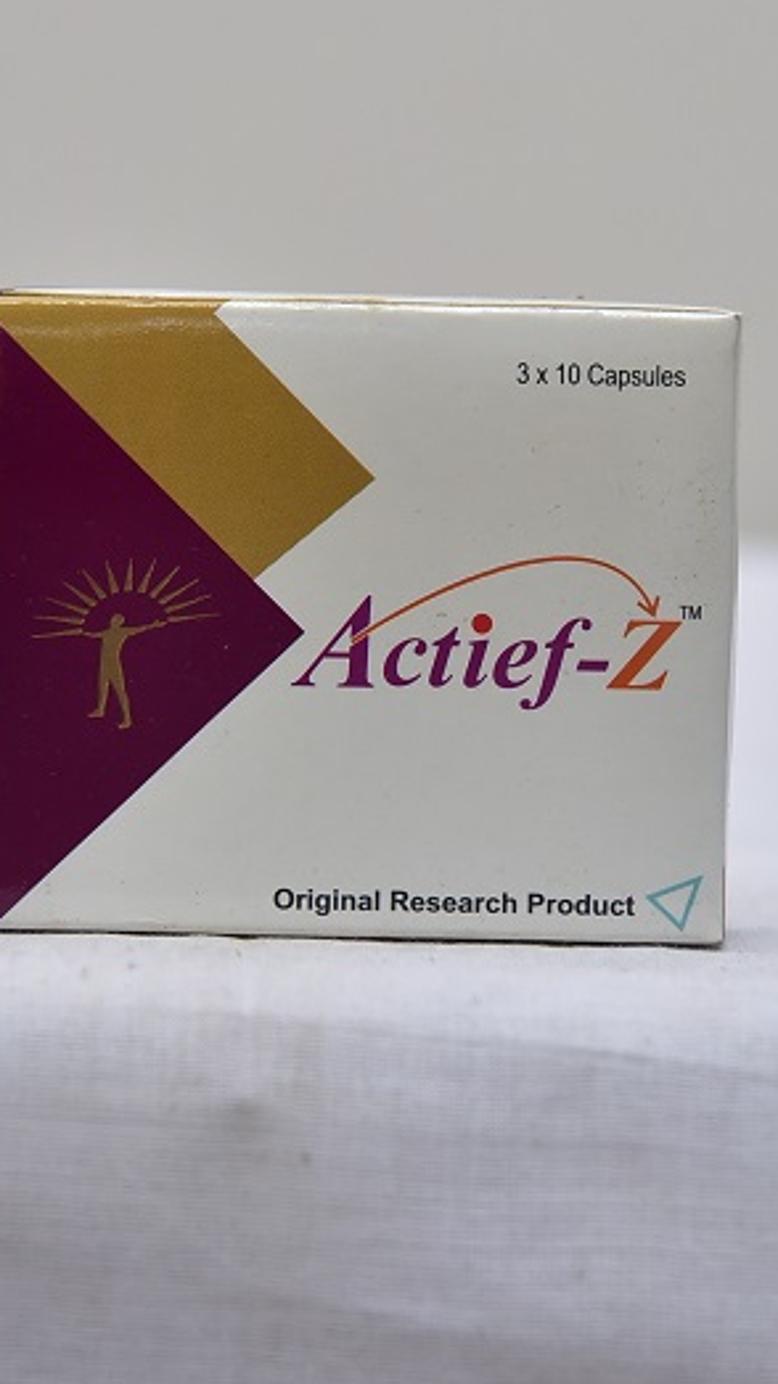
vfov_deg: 18.2
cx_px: 355
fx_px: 4330
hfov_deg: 10.3
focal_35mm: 118
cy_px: 691
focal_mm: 112
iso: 1600
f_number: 4.5
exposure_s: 1/125
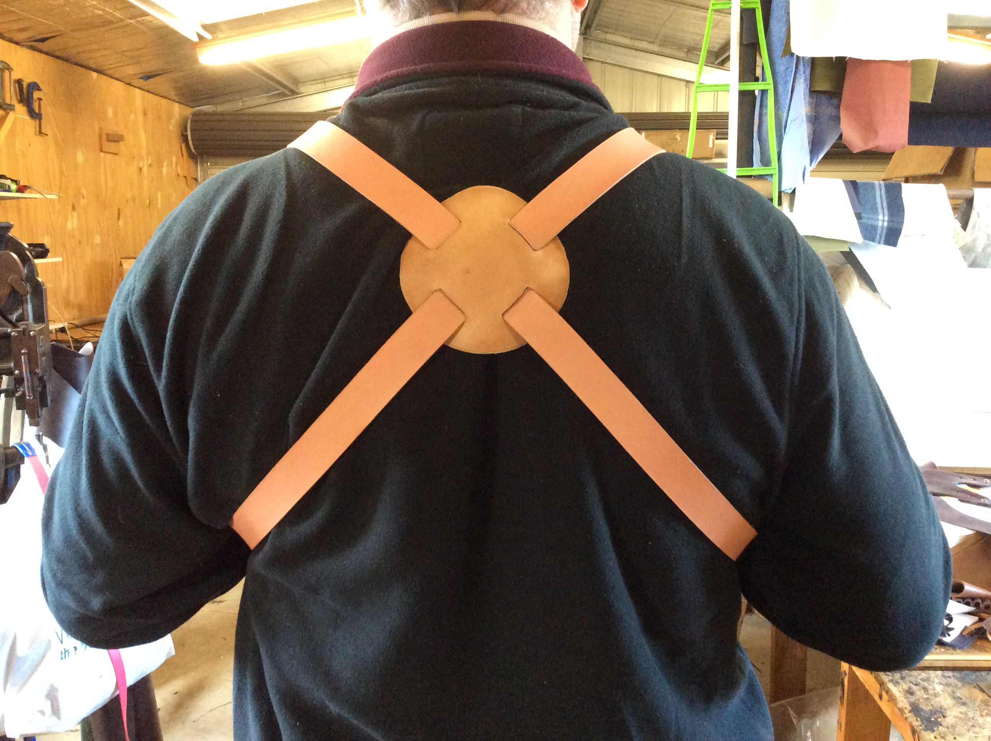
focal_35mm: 32
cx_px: 496
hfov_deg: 56.9
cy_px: 370
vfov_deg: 44.1
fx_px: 915
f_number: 2.4
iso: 320
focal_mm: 3.3
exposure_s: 1/25
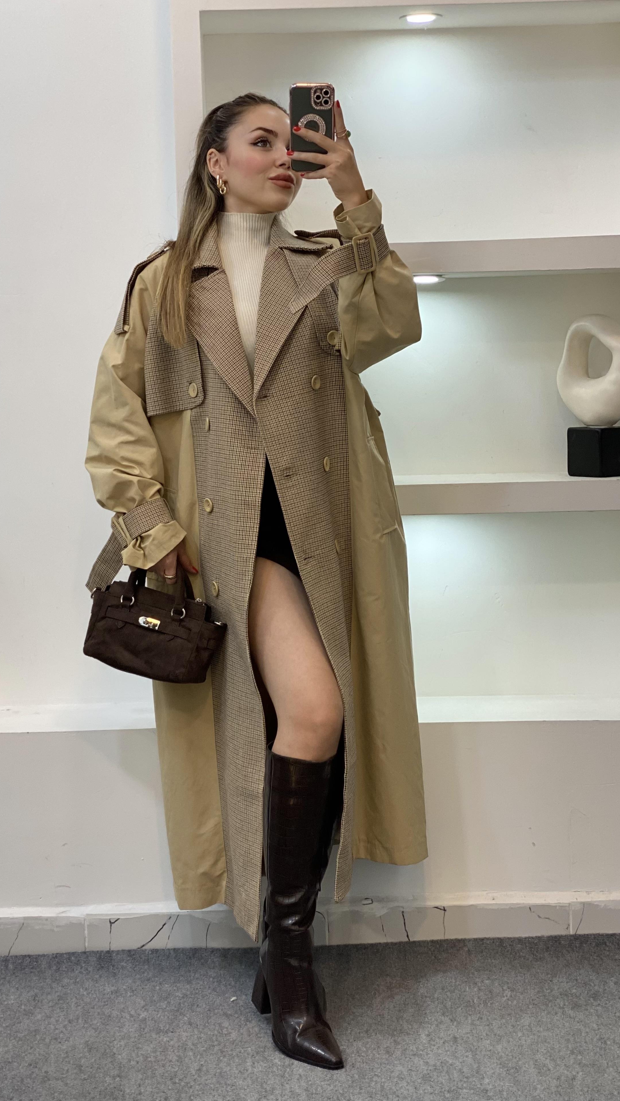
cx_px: 241
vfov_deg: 36.0
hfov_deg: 20.7
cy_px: 560
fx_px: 1695
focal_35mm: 58
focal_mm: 6
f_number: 2
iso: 100
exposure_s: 1/100
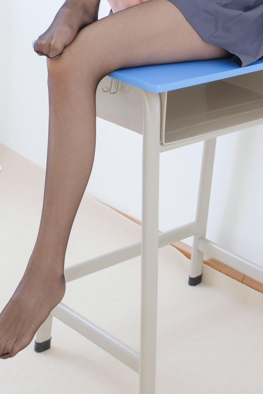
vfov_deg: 23.1
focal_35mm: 83
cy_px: -36
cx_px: 149
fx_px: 910
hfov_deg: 16.4
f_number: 5.6
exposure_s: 1/80
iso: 160
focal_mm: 23
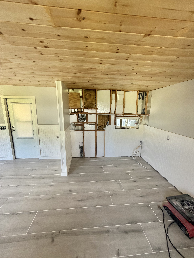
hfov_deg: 85.7
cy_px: 129
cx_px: 97
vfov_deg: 102.1
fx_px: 105
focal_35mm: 14
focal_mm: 2.22
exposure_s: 1/121
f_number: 2.2
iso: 250
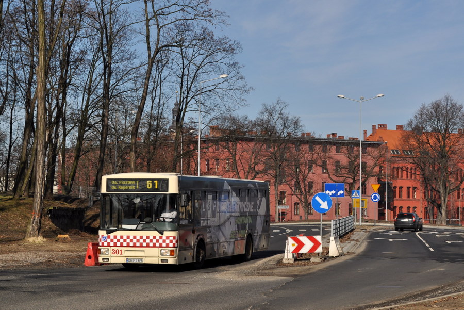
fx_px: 1064
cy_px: 155
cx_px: 232
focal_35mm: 82
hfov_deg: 24.6
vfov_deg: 16.6
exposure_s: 1/640
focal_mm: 55
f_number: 13
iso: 200
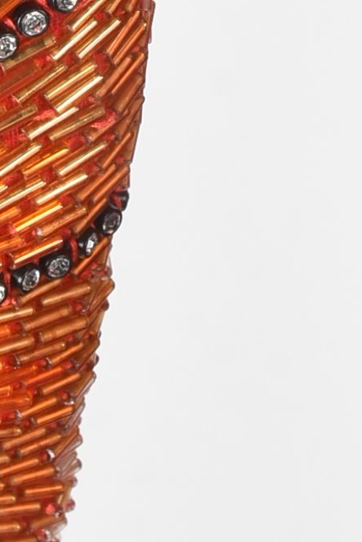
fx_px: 5120
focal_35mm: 340
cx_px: -166
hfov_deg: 4.0
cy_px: 69
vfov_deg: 6.0
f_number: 13
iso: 320
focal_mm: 50
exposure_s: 1/125
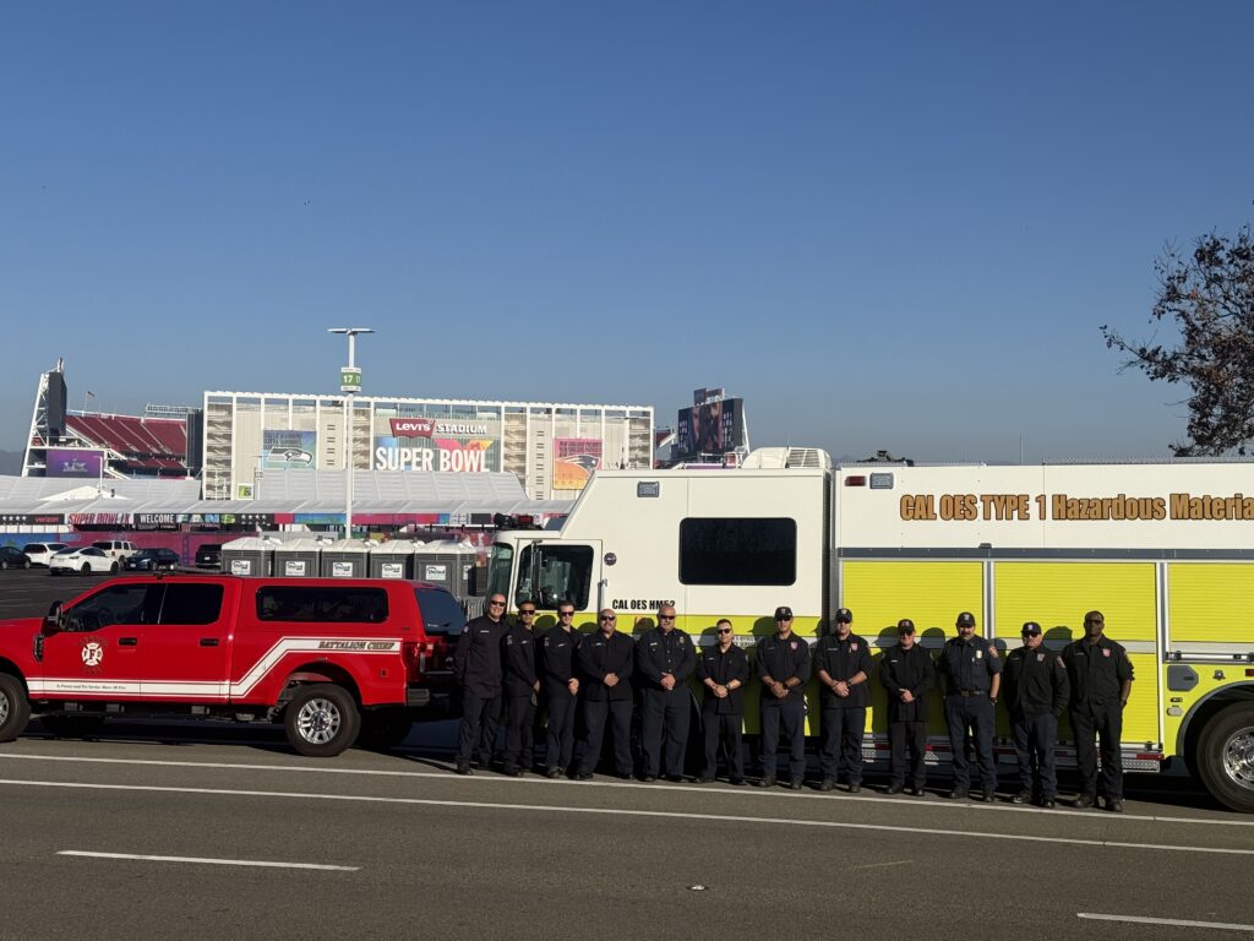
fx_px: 1739
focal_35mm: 48
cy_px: 470
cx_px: 627
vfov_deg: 30.3
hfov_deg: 39.7
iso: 64
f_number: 1.78
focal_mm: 6.76
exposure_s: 1/9901
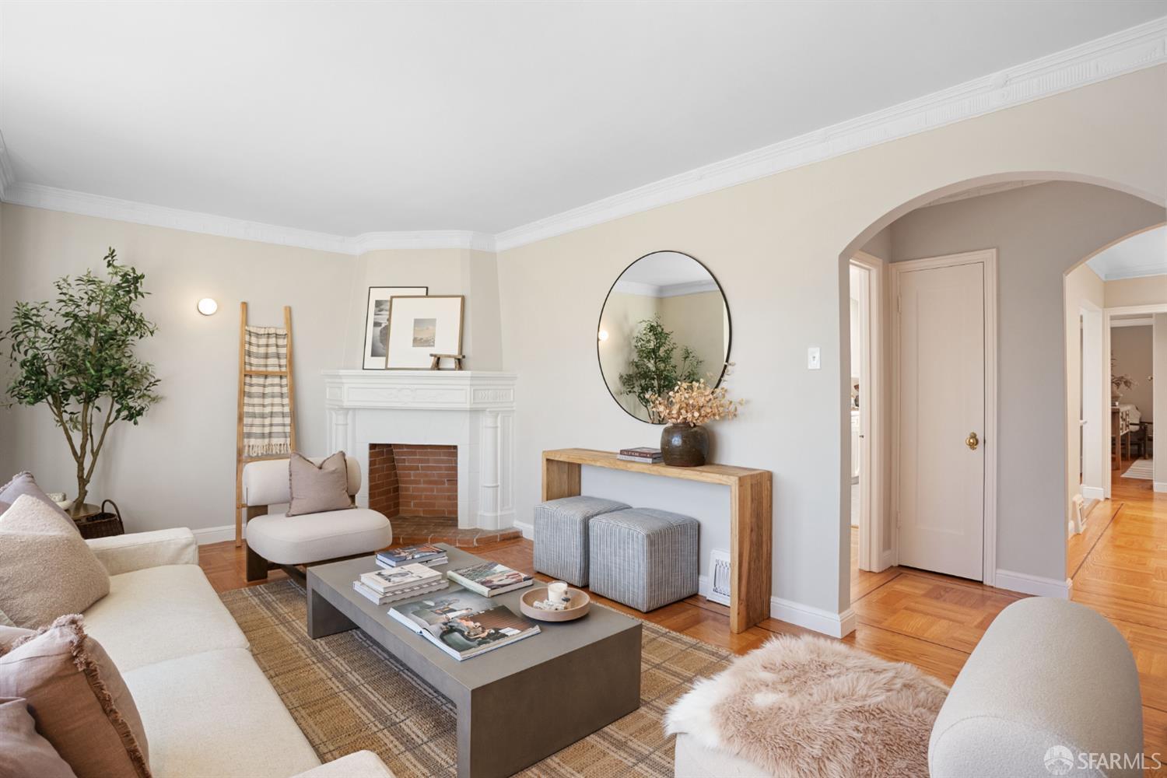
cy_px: 389
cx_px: 584
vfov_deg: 70.4
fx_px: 551
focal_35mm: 17
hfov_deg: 93.3
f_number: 9
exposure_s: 1/25
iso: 800
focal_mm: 17
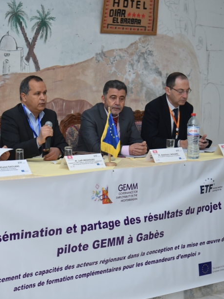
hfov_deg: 17.3
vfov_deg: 23.3
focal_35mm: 84
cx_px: 15
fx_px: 725
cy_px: 150
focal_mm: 52
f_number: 4
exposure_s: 1/80
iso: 400
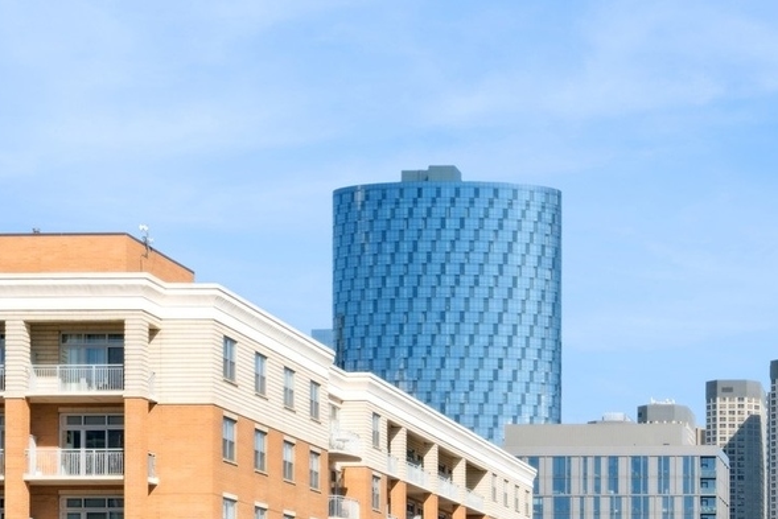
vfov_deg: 15.5
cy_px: 301
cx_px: 849
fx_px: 1902
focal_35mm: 88
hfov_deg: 21.9
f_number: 8
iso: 320
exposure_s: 1/1250
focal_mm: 32
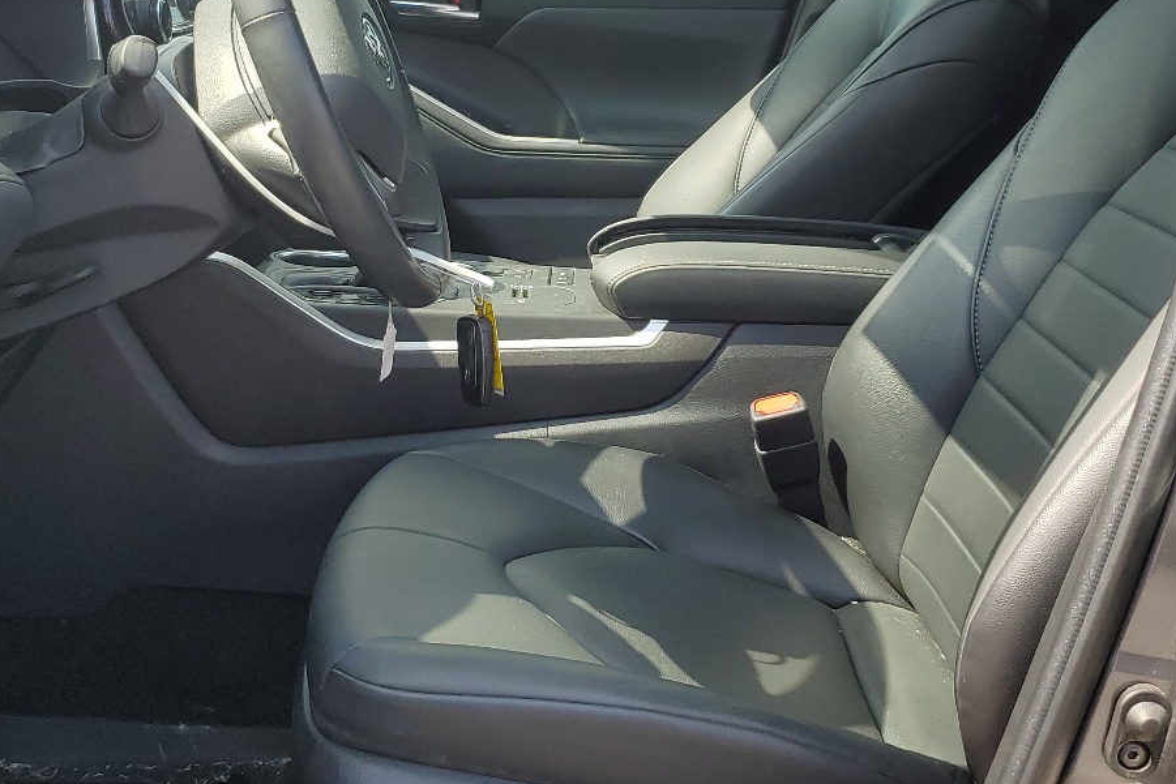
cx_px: 450
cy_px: 275
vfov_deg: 27.9
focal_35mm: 48
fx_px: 1568
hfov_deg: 40.9
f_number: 1.5
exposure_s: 1/667
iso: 50
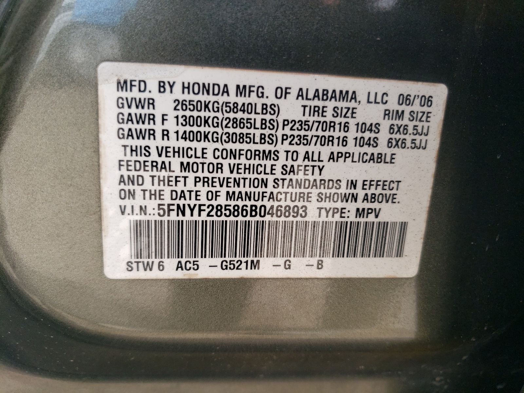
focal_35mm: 26
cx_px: 262
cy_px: 196
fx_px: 394
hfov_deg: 67.3
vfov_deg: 53.1
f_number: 1.5
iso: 50
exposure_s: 1/556
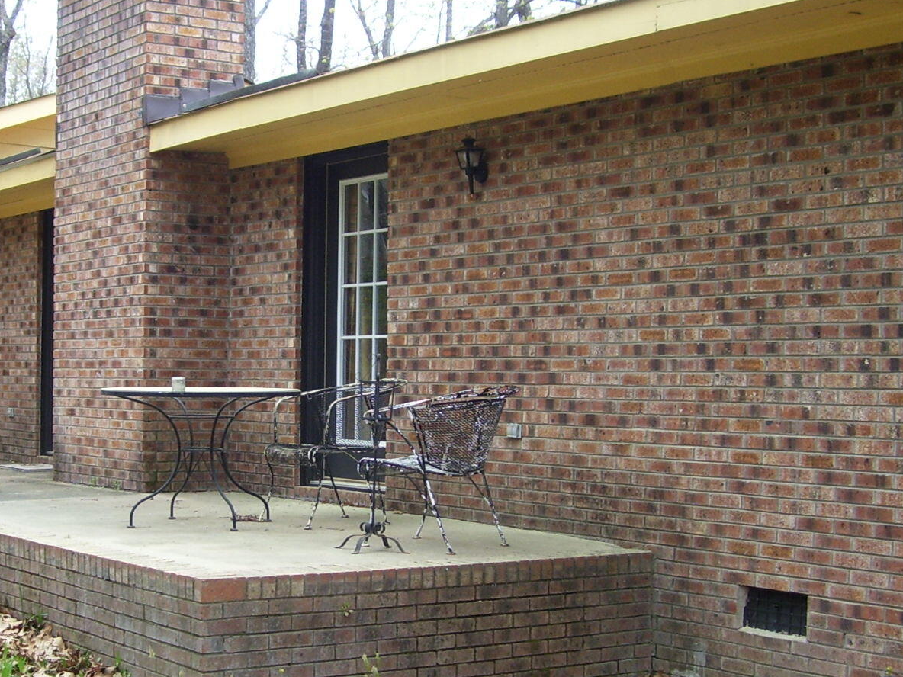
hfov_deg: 30.0
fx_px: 1670
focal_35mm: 64
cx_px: 288
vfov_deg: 22.9
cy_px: 385
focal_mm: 6
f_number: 2.7
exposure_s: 1/180
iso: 80
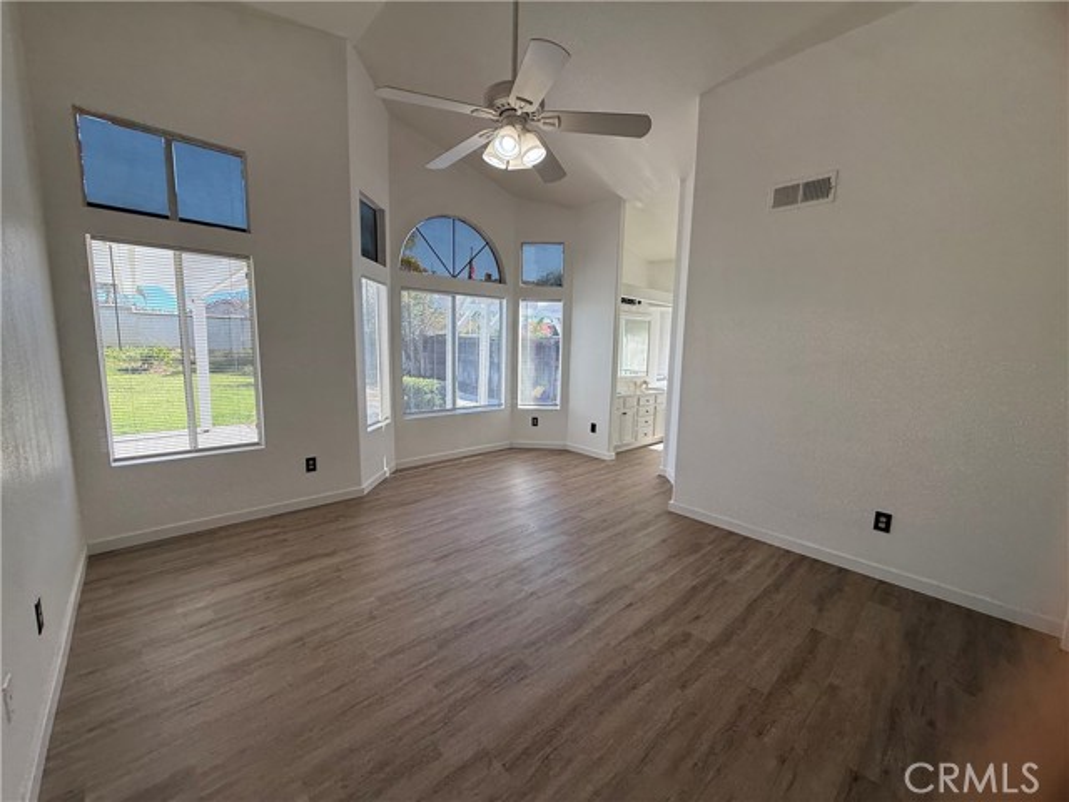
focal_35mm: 14
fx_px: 432
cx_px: 534
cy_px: 401
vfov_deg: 85.7
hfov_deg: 102.1
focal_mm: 2.22
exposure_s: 1/209
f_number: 2.2
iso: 50
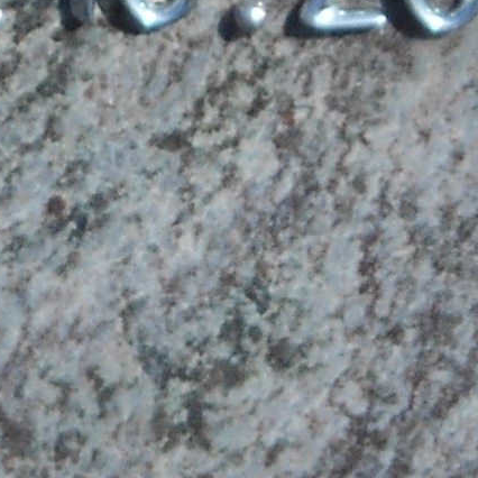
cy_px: 272
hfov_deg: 2.0
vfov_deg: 2.0
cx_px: -806
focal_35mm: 856
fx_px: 13373
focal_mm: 20.1
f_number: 6
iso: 80
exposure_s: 1/250
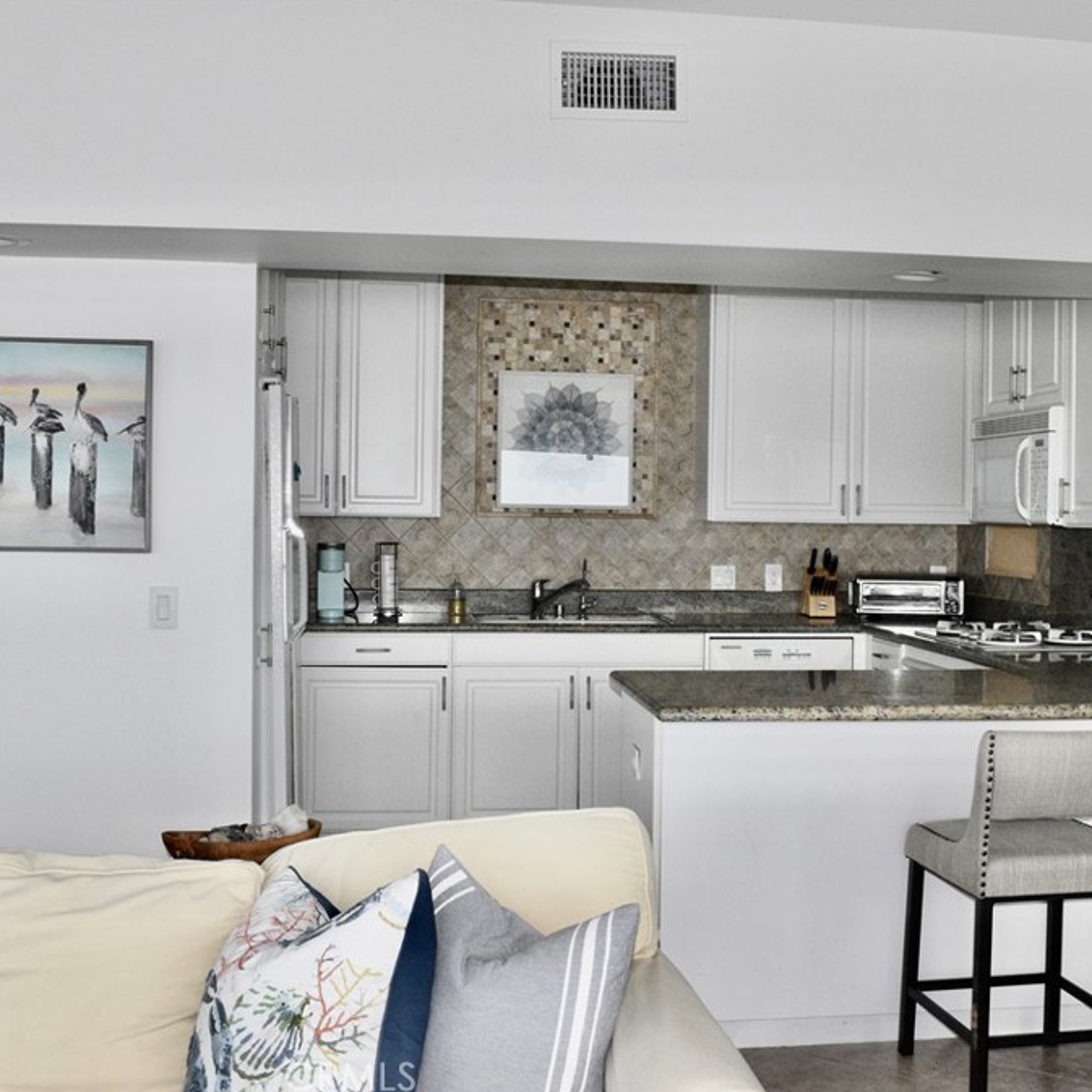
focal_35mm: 45
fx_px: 1593
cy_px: 546
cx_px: 672
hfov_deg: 37.6
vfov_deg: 37.8
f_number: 11
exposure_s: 1/50
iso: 1600
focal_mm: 23
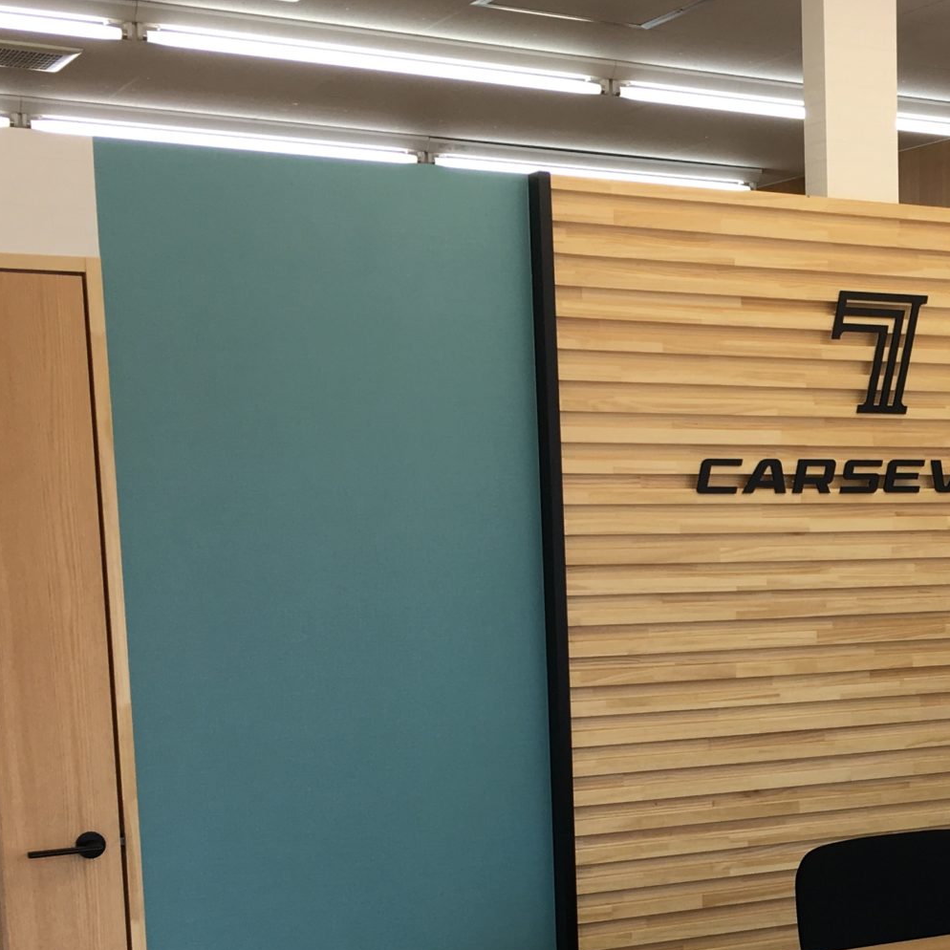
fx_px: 2049
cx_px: 1004
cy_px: 794
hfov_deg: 24.6
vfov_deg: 25.5
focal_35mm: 66
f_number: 2.2
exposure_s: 1/120
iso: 25
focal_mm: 4.15
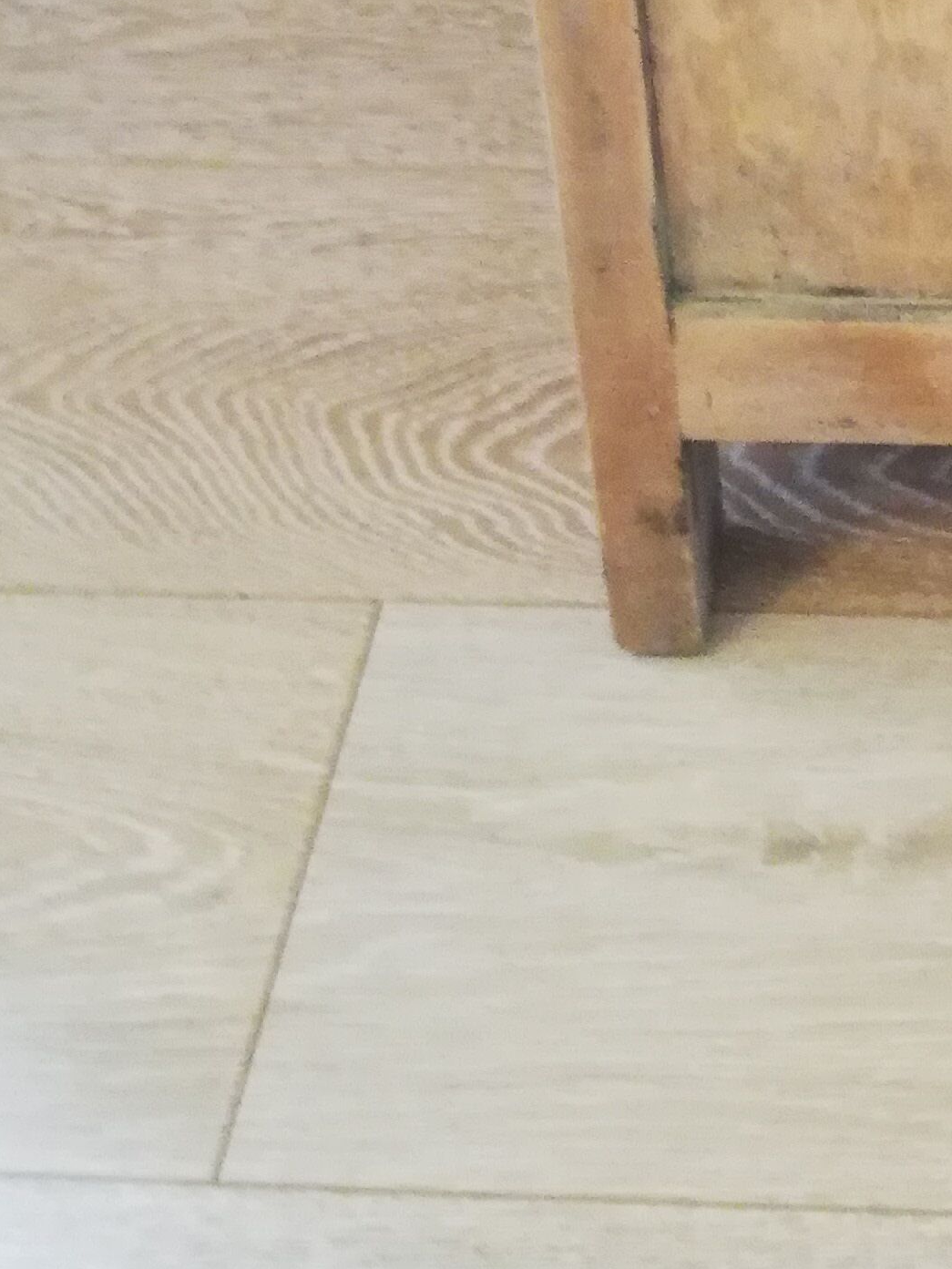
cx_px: 1105
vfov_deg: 19.3
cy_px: -734
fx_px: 3153
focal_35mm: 86
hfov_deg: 16.5
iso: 500
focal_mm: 3.81
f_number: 2.2
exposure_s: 1/25
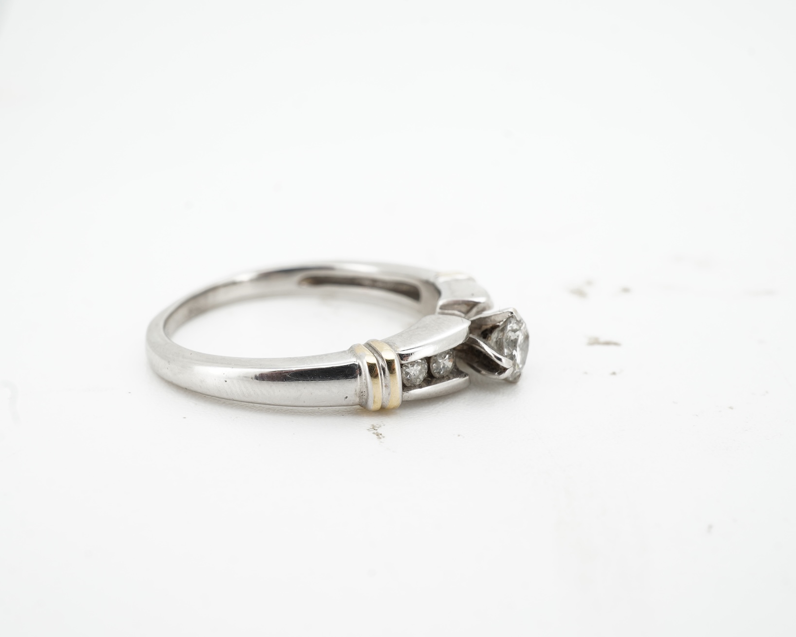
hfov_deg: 36.6
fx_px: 1201
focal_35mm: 51
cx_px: 355
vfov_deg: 29.7
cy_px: 319
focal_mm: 30
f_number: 22
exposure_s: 1/50
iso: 125
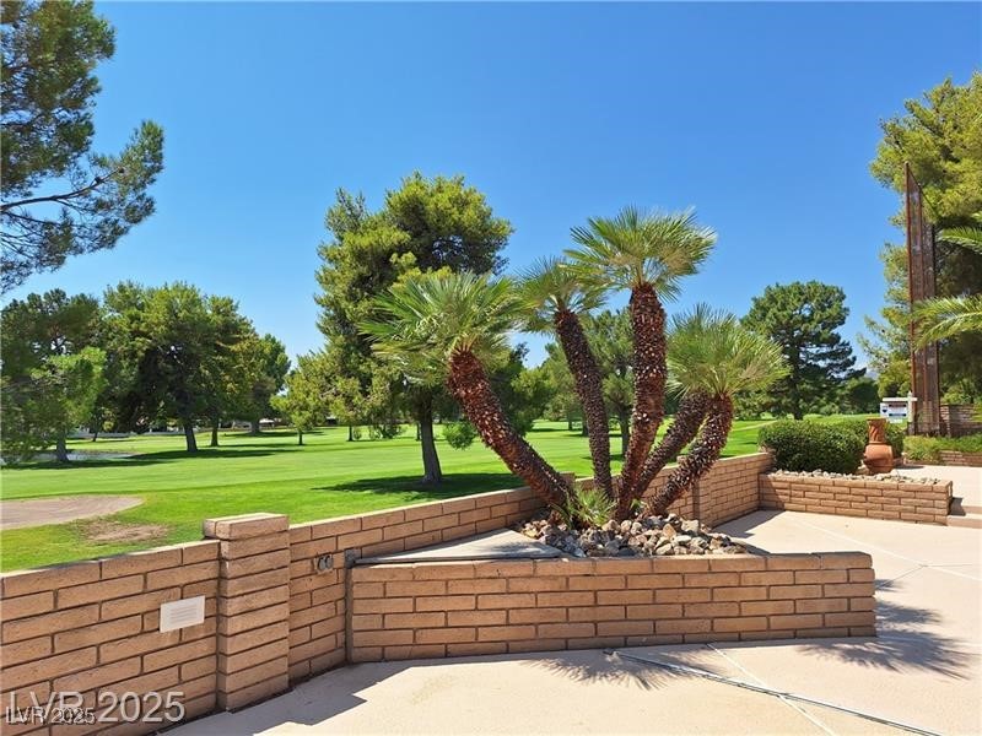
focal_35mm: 23
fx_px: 652
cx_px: 491
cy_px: 368
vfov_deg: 58.9
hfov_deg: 73.9
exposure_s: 1/3663
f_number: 1.8
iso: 40
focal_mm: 5.54
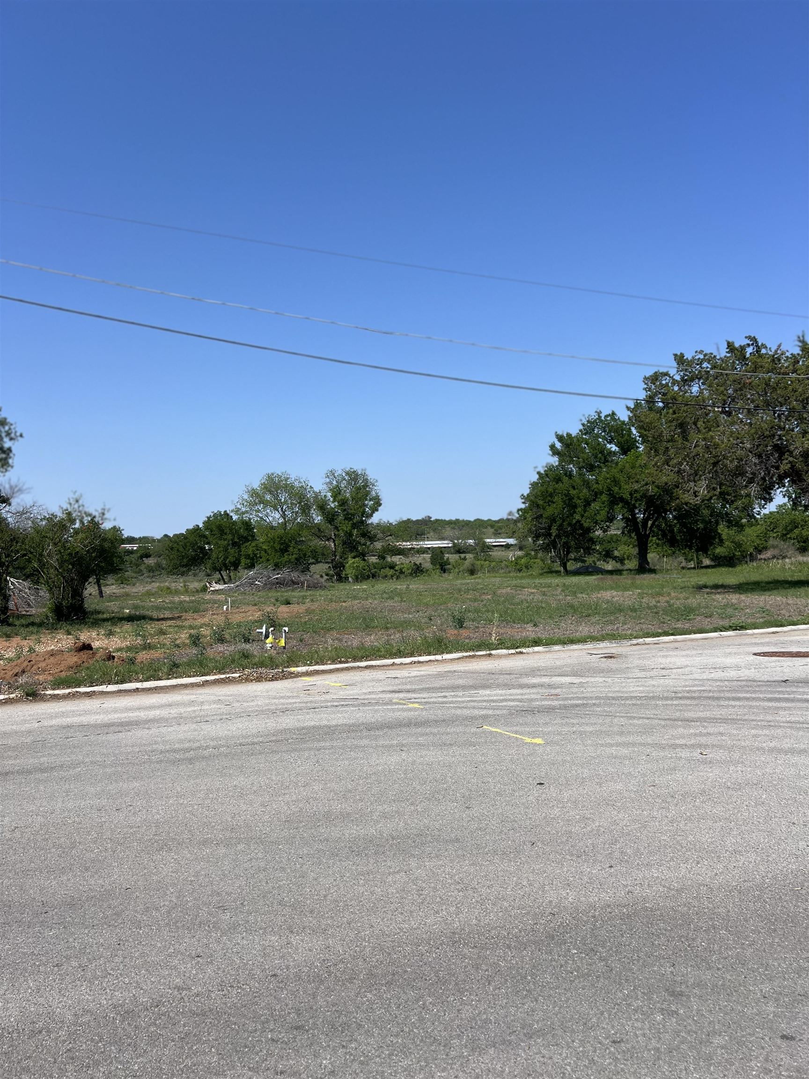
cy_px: 540
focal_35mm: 26
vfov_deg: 67.3
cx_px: 404
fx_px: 810
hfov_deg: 53.1
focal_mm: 5.7
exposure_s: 1/5587
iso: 50
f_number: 1.5
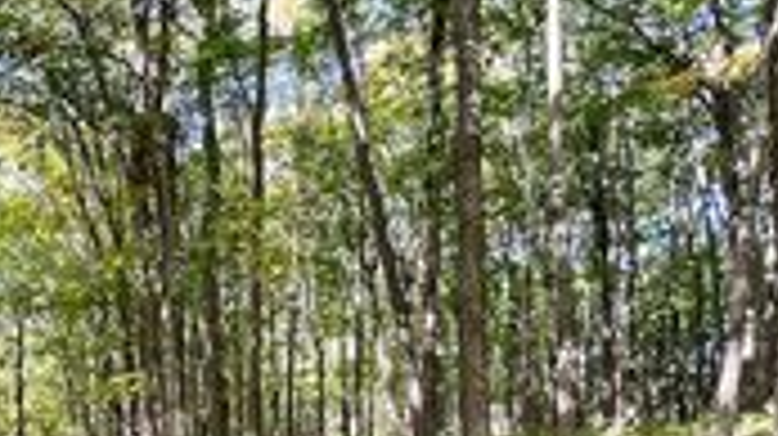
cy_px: 420
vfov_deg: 29.4
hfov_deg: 42.4
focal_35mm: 38
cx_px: -65
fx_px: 783
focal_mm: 2.22
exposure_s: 1/99
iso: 64
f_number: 2.2
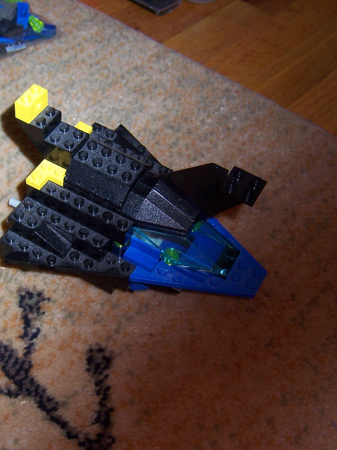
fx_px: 636
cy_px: 228
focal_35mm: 49
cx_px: 130
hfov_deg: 29.6
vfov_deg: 38.9
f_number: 2.8
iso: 80
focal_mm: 6.2
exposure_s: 1/60
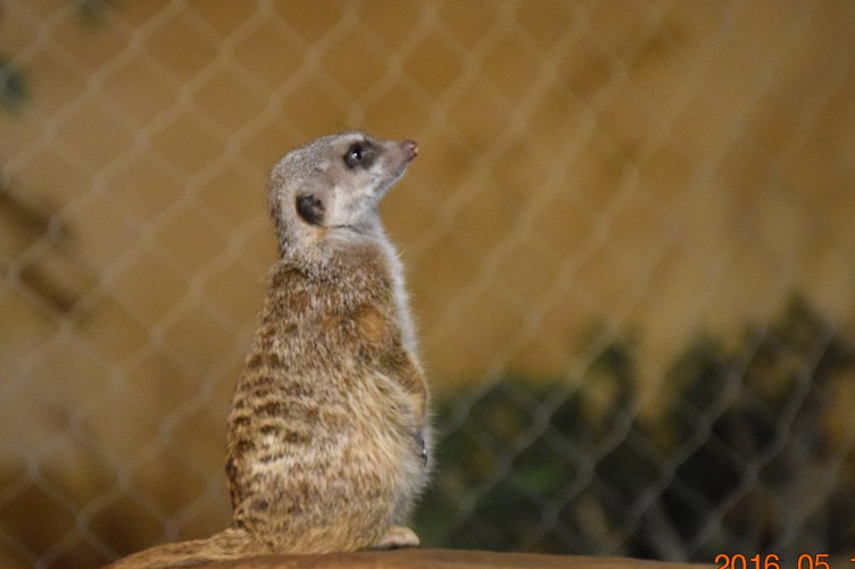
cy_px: 237
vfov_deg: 4.3
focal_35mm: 317
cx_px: 408
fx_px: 7519
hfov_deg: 6.5
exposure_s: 1/250
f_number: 5.3
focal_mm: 155
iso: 6400
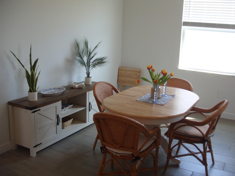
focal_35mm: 37
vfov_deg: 38.7
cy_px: 89
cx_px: 124
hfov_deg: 50.1
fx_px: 251
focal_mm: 7.8
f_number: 2.8
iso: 100
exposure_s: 1/60
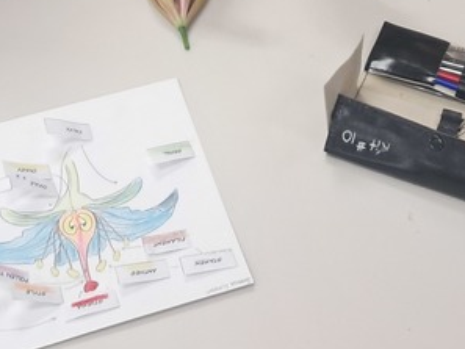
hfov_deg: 21.1
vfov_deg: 14.9
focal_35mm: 93
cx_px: 247
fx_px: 1250
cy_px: -149
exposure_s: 1/50
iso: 250
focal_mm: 4
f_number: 1.8
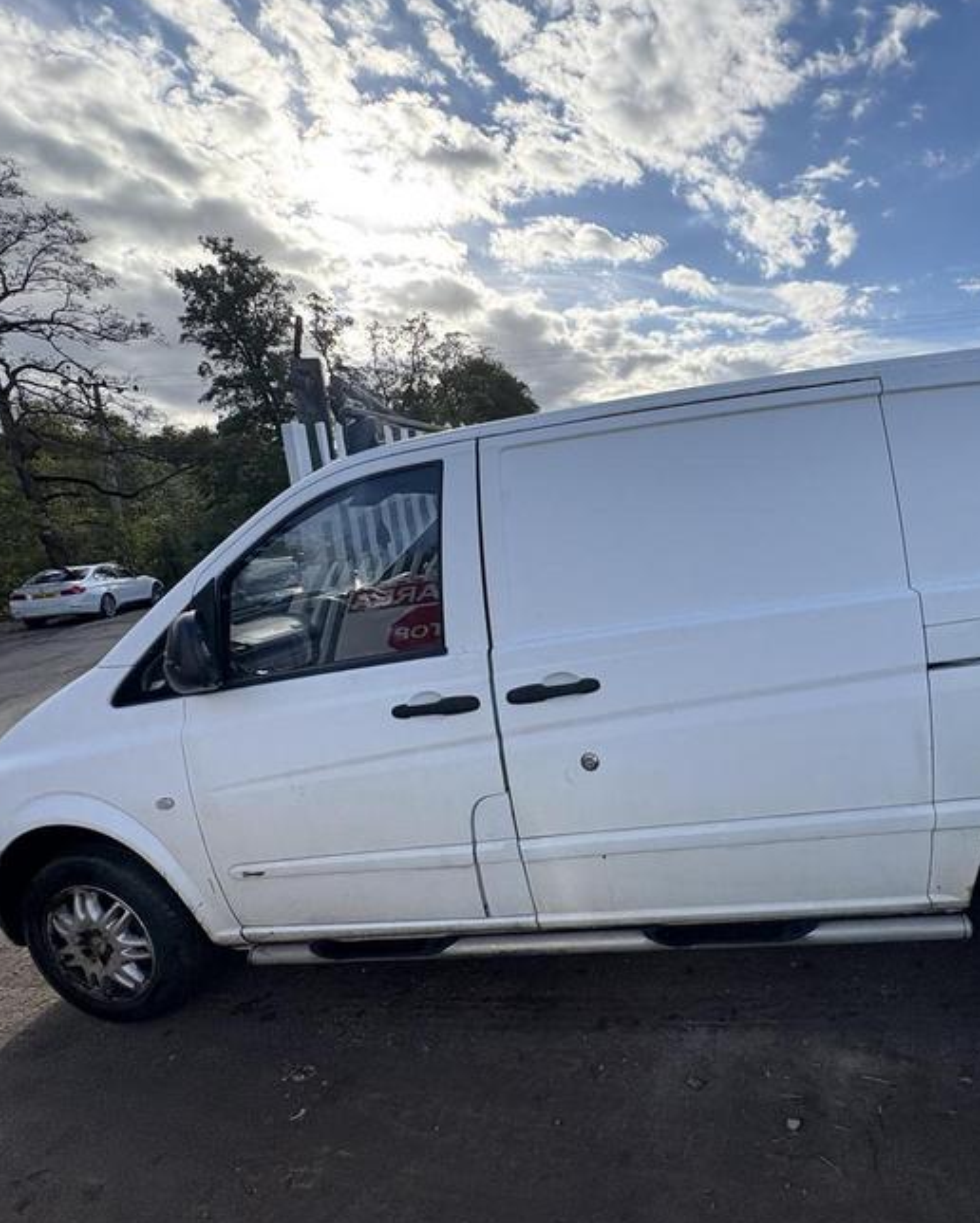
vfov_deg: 83.2
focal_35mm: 19
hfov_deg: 68.5
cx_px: 669
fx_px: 688
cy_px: 593
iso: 40
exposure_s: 1/1020
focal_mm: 2.22
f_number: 2.2
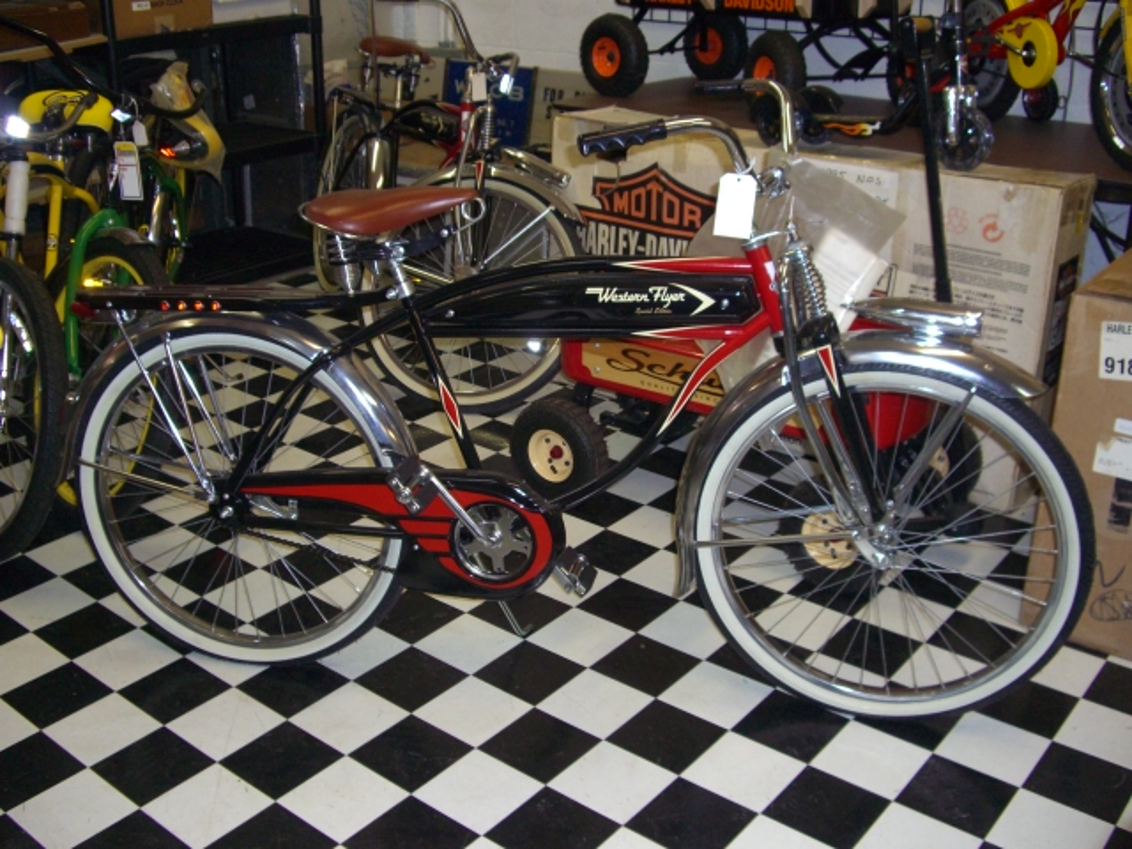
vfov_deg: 37.7
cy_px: 424
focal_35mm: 38
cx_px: 566
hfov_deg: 49.0
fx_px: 1243
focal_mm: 7.9
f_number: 2.8
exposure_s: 1/60
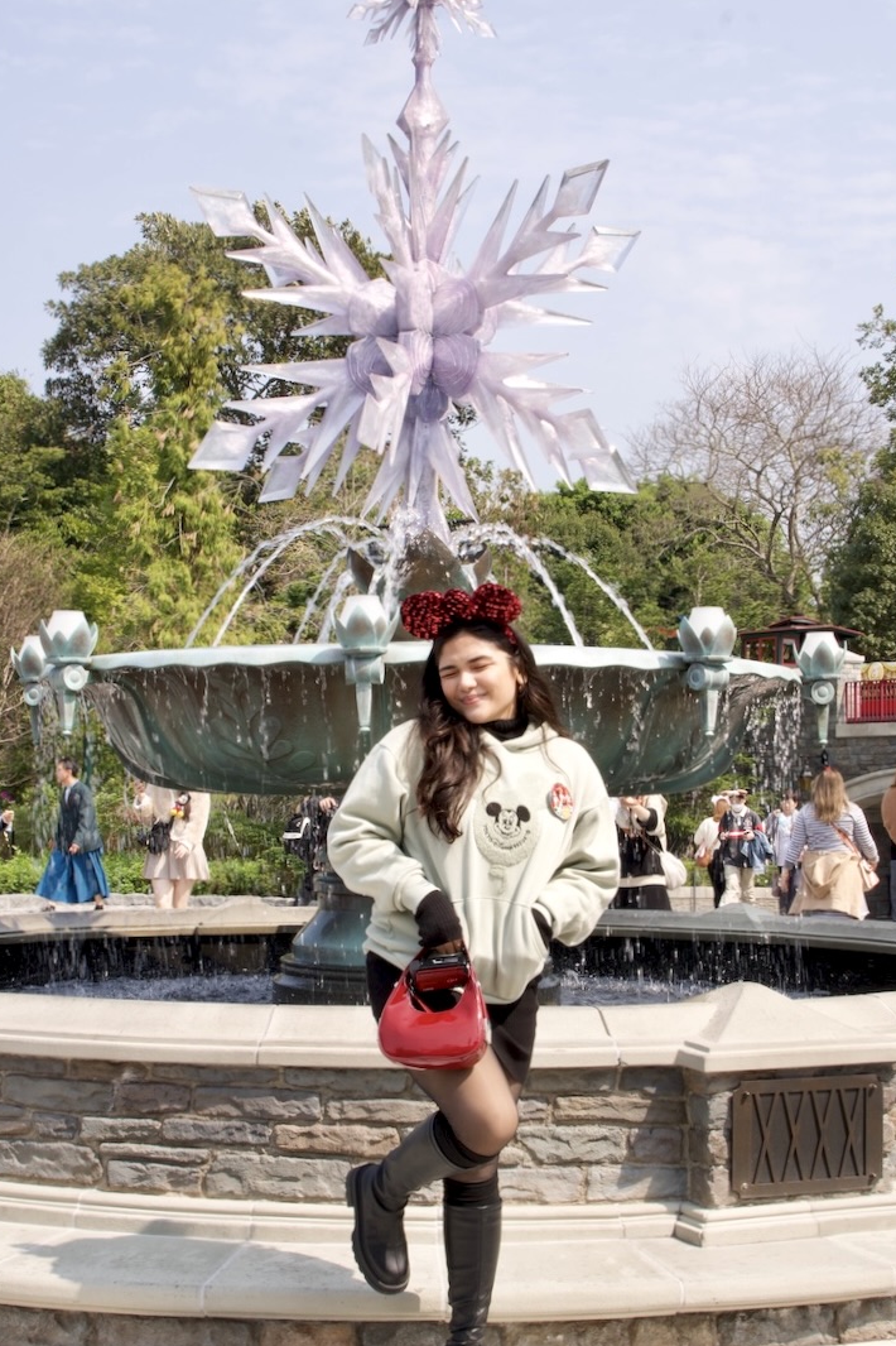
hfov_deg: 27.0
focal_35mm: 50
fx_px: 1868
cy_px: 686
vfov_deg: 39.6
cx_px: 440
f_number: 16
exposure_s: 1/100
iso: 250
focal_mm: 30
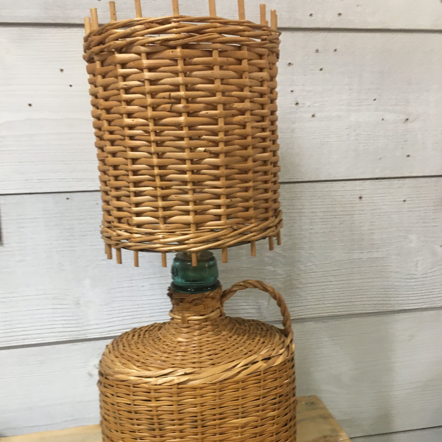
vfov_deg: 47.0
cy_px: 264
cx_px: 217
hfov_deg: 47.2
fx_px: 506
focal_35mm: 35
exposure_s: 1/20
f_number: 2.2
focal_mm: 4.15
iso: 200
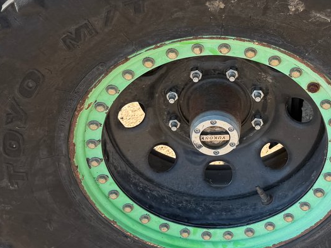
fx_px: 660
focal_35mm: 69
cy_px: 84
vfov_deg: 21.3
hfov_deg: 28.0
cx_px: 212
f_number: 1.78
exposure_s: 1/1156
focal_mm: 6.76
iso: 80
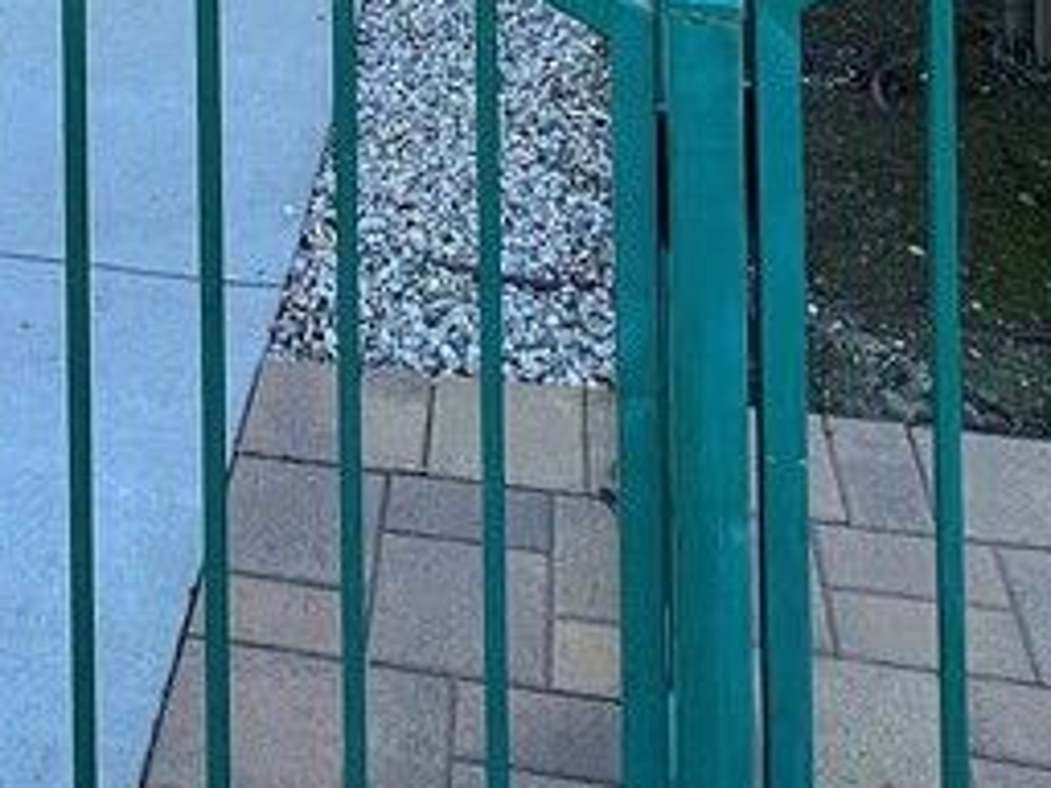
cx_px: 148
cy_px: -665
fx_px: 1579
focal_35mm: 52
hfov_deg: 35.1
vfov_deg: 19.8
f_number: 1.8
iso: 32
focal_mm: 1.57
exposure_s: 1/146
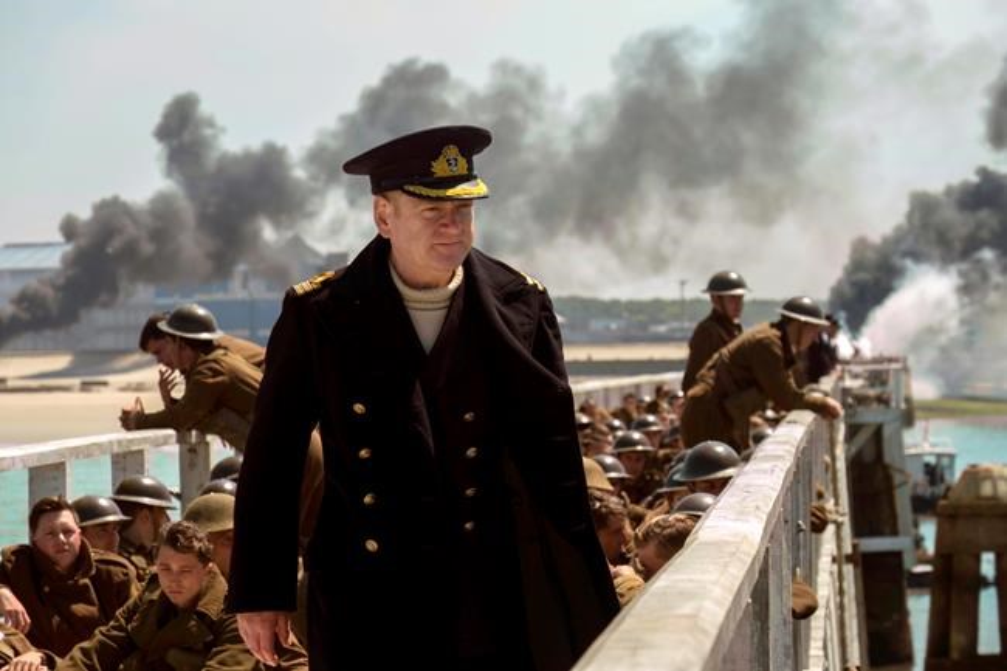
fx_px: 5677
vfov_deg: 6.8
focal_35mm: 203
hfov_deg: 10.1
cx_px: 504
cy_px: 336
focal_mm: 135
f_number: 9
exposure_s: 1/200
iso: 250
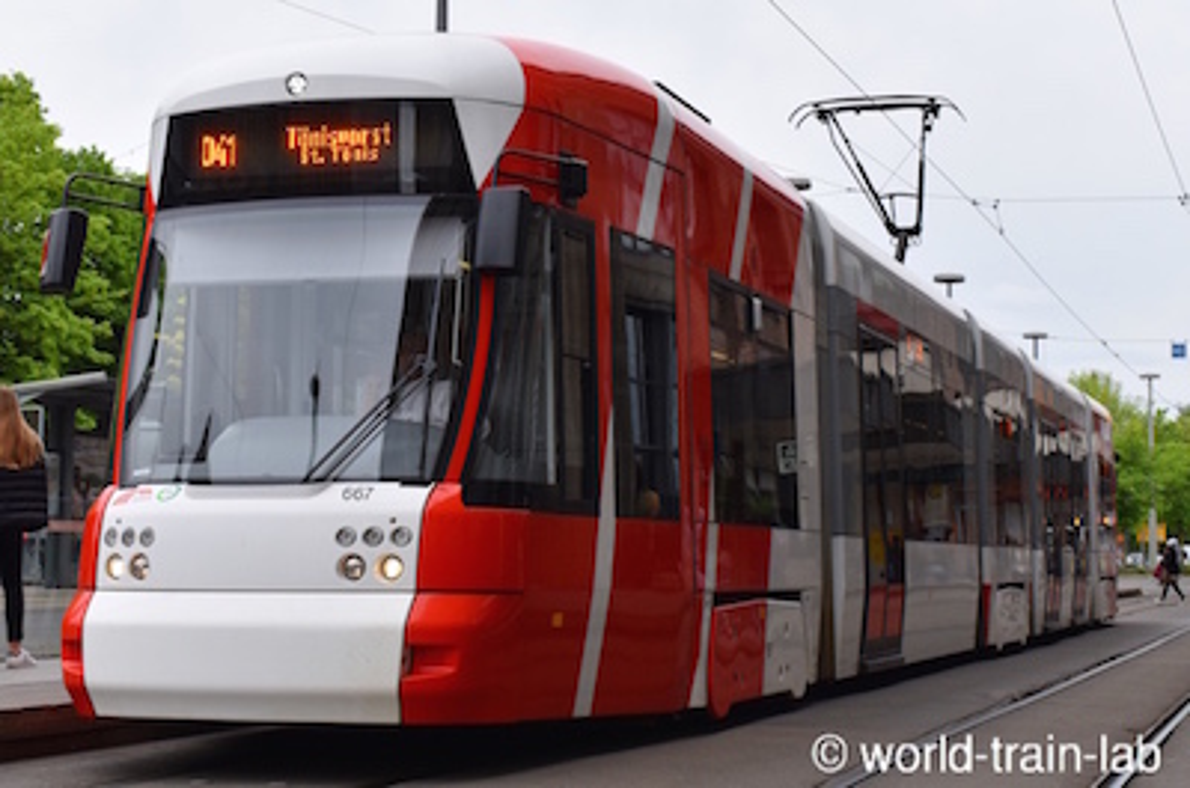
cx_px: 595
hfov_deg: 39.0
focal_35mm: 51
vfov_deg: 26.4
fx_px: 1682
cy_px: 394
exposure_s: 1/250
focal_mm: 34
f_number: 8
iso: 320
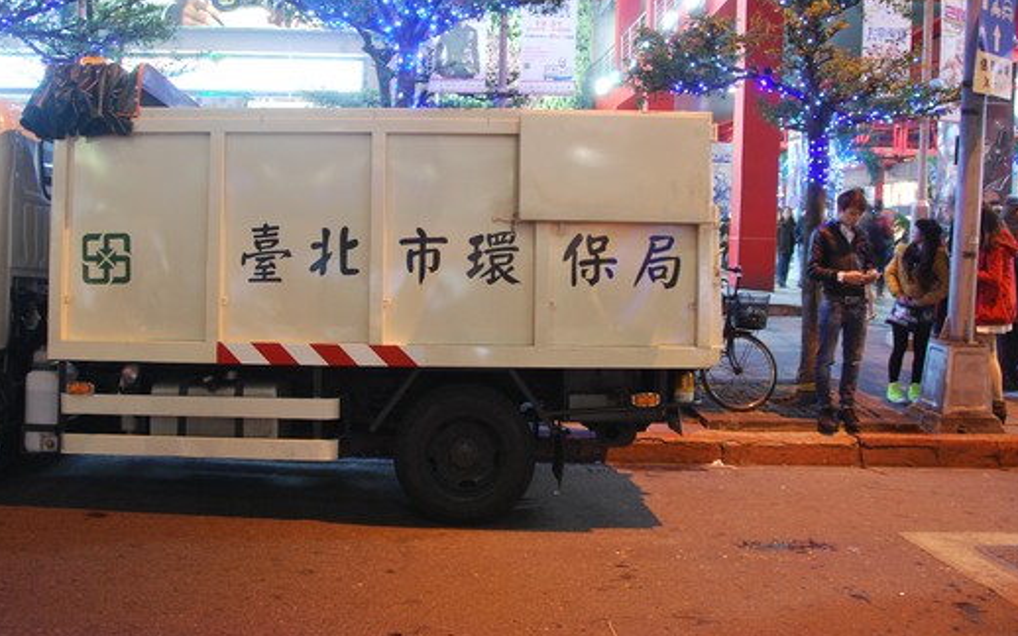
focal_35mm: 33
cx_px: 442
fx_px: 916
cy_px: 260
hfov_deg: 57.9
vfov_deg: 38.2
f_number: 3.5
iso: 400
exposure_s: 1/3
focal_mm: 18
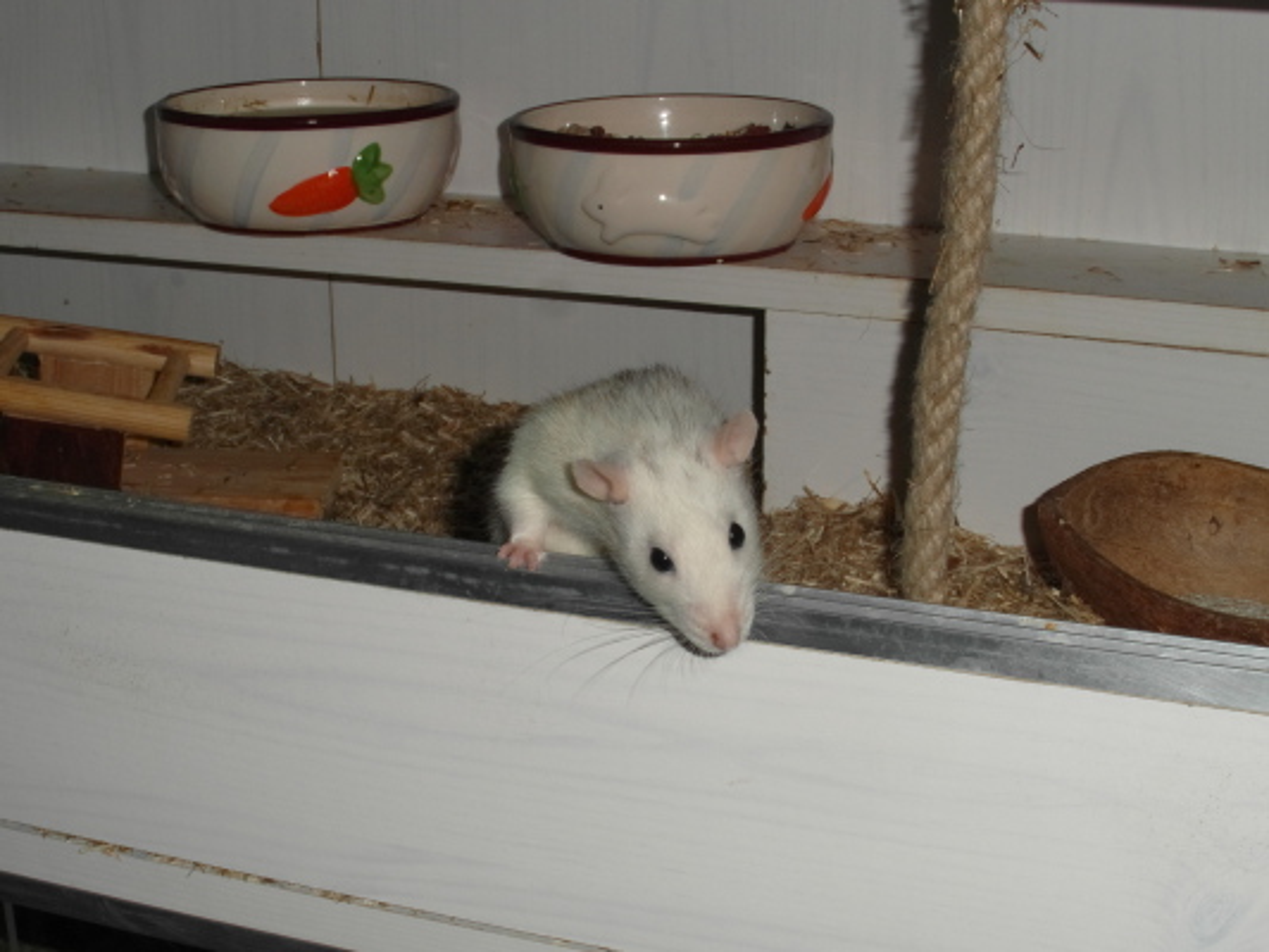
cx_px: 634
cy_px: 476
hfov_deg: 31.2
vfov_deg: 23.7
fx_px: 2273
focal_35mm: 62
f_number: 7
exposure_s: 1/45
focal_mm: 10.2
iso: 100
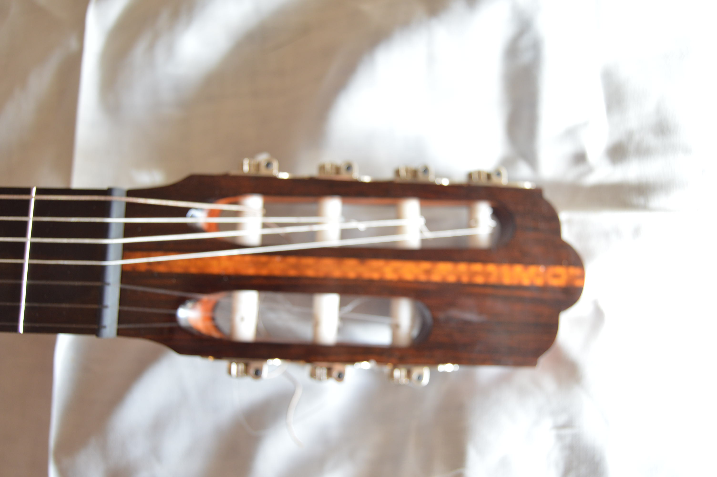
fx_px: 597
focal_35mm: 30
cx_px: 358
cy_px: 238
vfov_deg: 43.5
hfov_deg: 62.0
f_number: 4.5
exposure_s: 1/40
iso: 400
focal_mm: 20
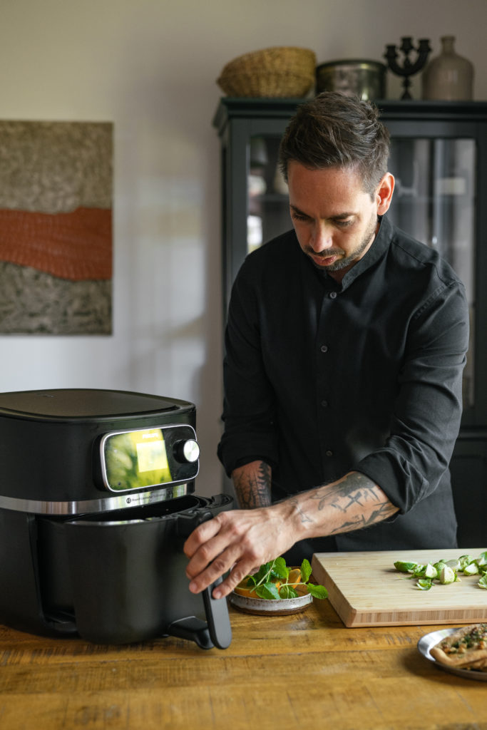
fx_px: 1014
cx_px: 244
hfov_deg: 27.0
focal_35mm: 50
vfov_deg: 39.6
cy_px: 365
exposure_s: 1/125
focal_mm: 50
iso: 800
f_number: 2.8
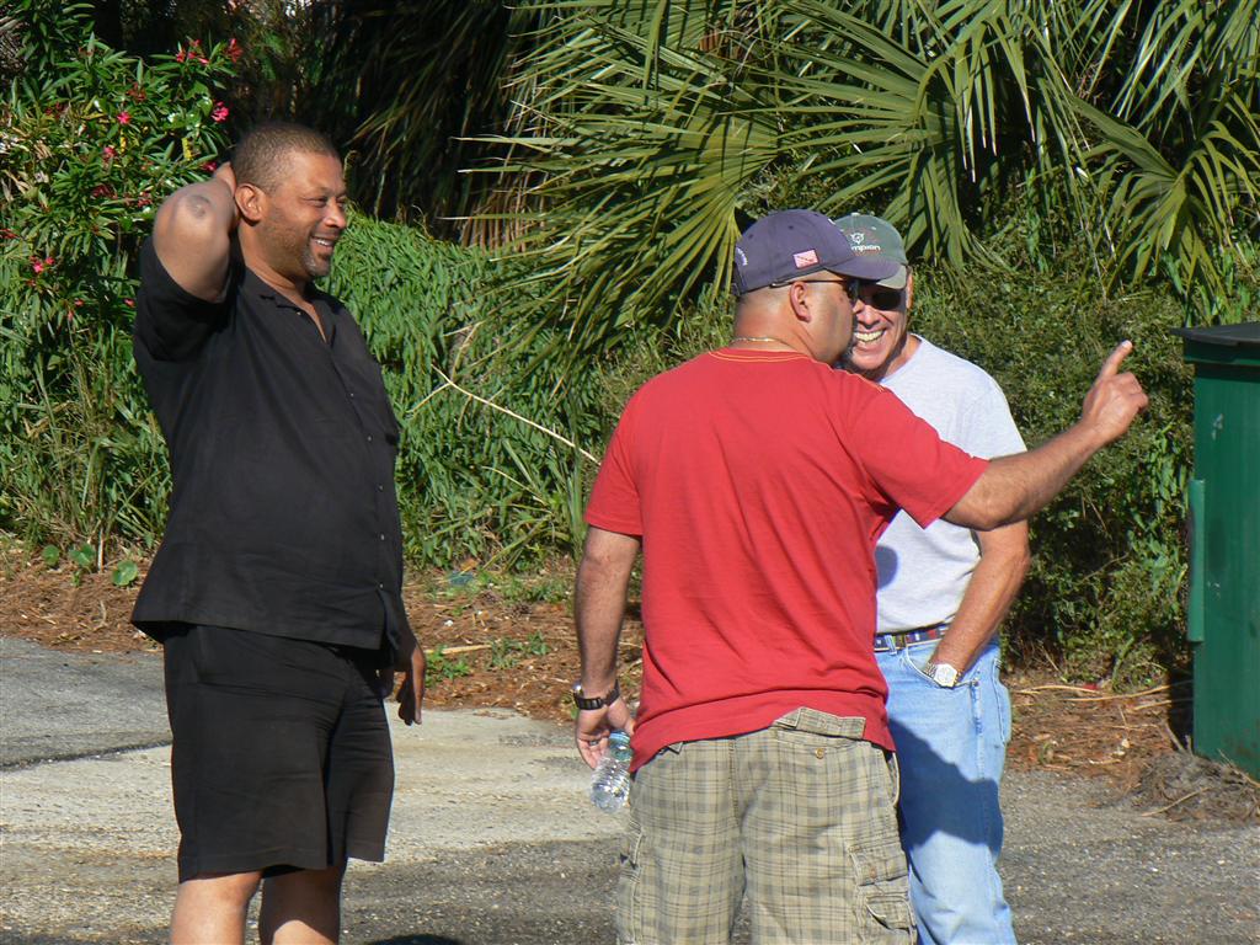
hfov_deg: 10.6
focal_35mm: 186
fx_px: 6770
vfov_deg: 8.0
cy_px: 472
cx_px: 630
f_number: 6.3
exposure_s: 1/400
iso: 80
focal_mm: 31
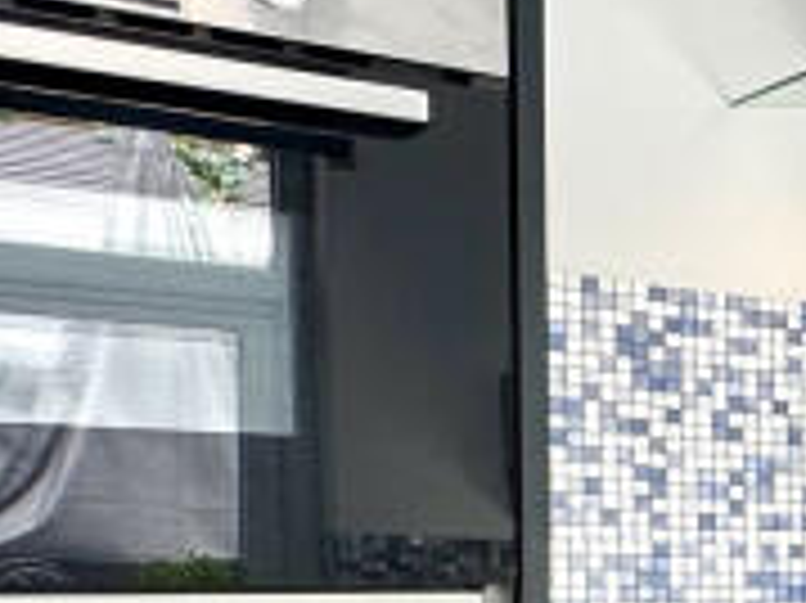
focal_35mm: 80
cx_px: 1617
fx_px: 1861
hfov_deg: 17.4
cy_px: 648
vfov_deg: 17.8
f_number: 2.2
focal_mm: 2.22
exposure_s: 1/99
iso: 50
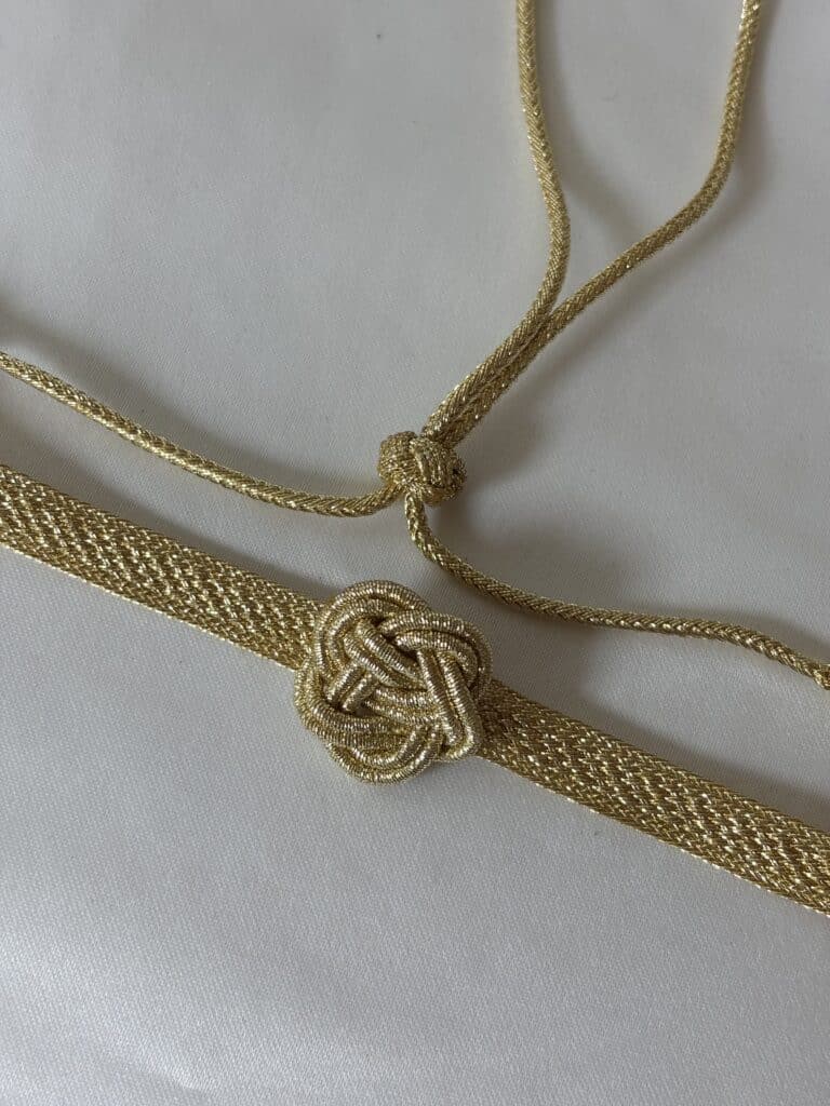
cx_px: 415
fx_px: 1662
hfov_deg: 28.0
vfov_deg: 36.8
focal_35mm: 52
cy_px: 553
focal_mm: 5.96
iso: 25
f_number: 1.6
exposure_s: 1/115
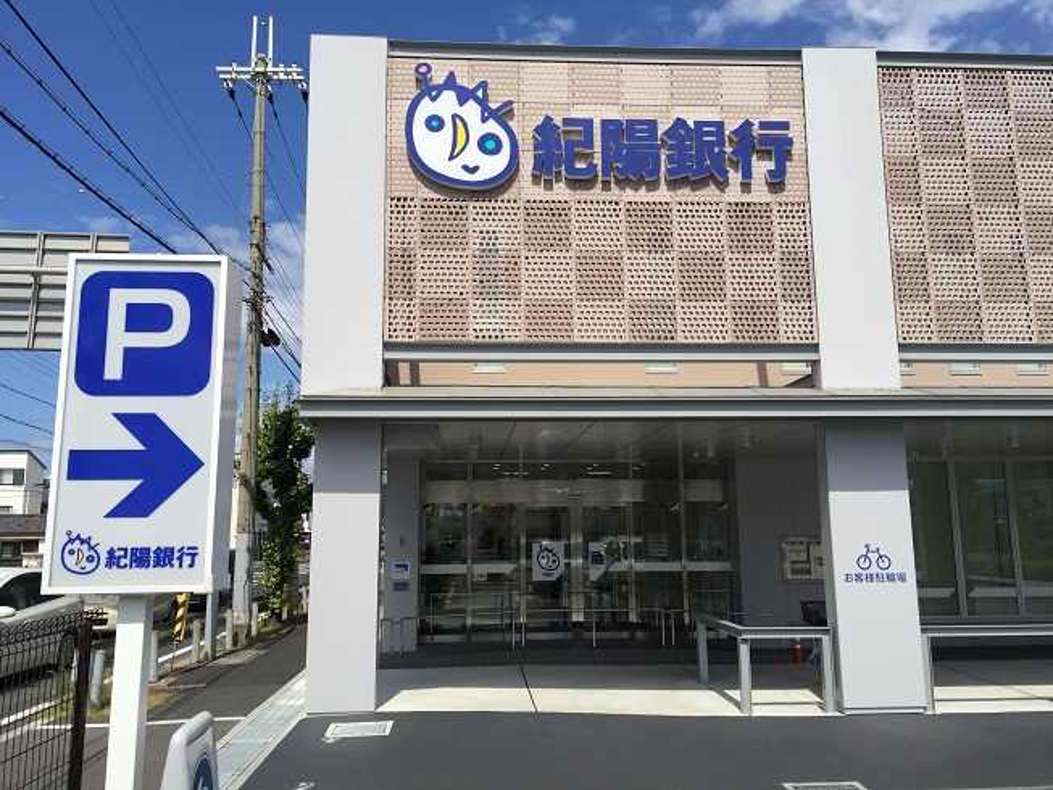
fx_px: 882
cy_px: 395
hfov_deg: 61.7
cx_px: 526
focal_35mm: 29
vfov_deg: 48.2
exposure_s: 1/3300
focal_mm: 4.15
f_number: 2.2
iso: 32
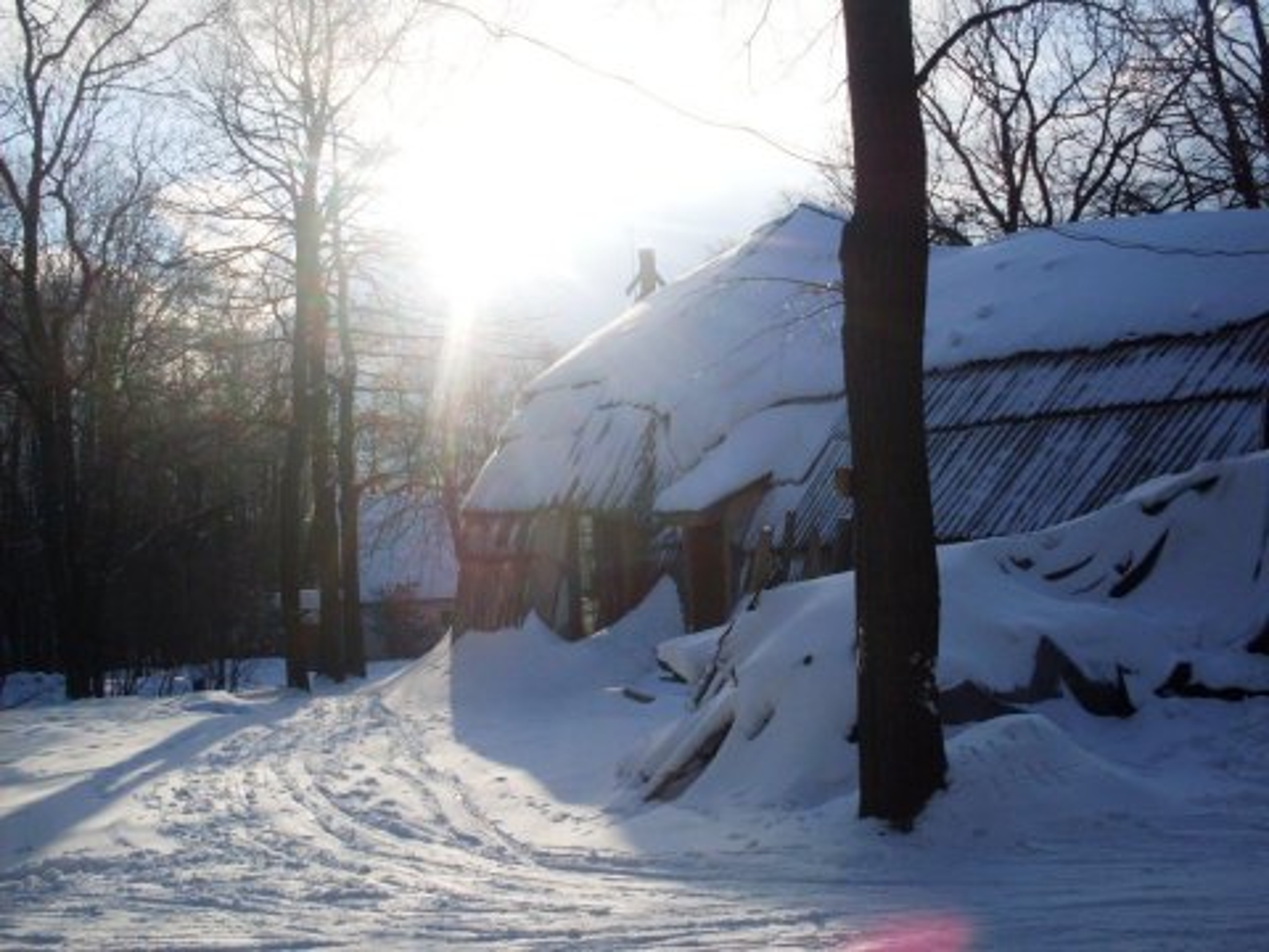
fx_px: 1393
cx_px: 634
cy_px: 476
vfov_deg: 37.7
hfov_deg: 49.0
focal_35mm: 38
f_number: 8.4
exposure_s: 1/250
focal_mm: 6.3
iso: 80
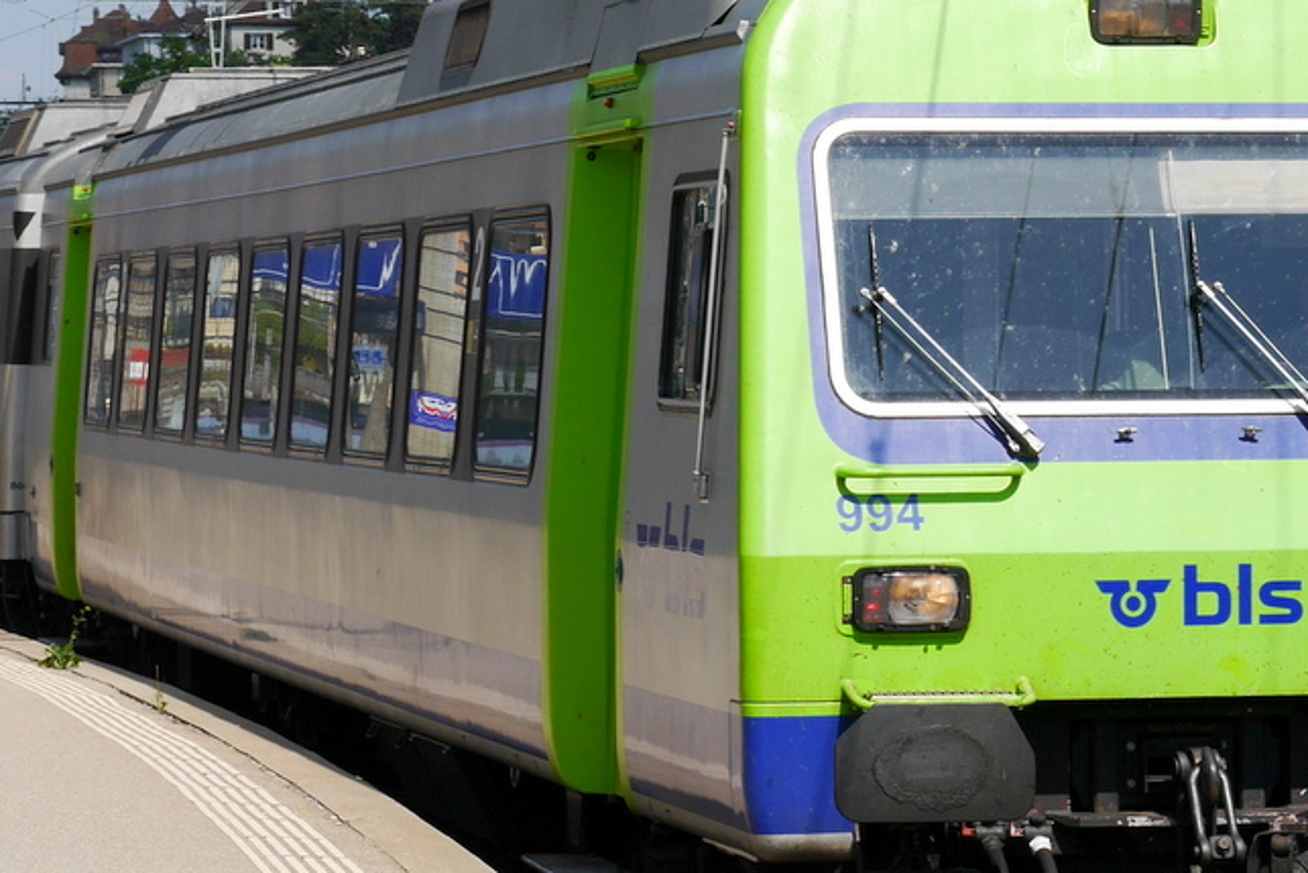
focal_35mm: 136
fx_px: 4942
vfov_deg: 10.1
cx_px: 903
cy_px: 446
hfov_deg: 15.0
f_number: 10
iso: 160
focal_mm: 42
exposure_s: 1/400
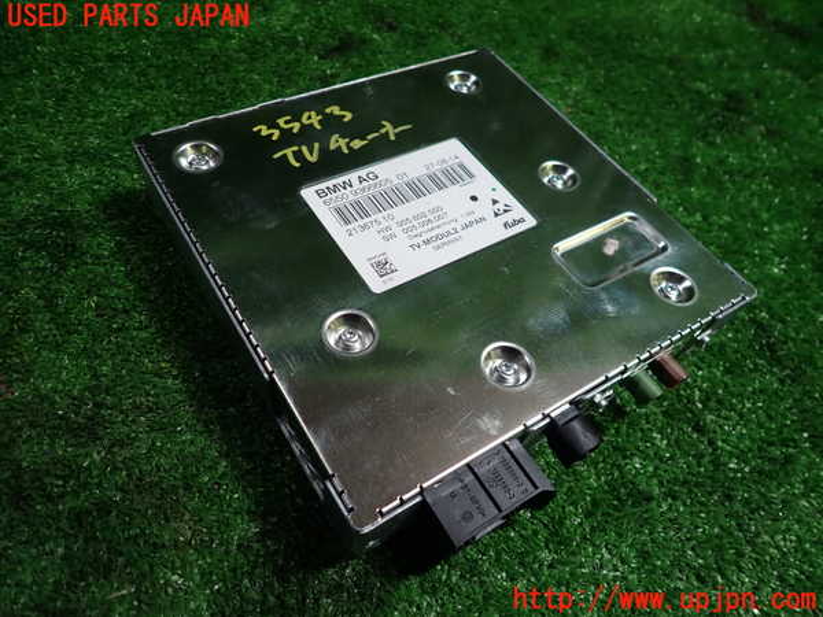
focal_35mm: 25
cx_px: 412
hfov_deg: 69.4
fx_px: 594
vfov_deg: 54.9
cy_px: 308
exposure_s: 1/60
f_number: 2
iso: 200
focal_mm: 4.5
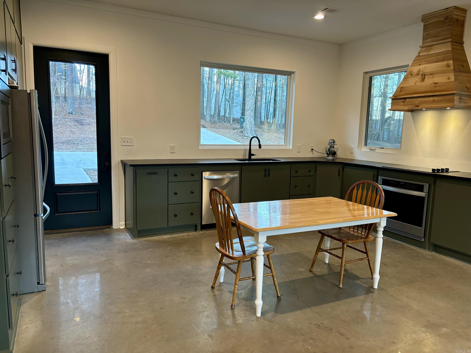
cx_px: 236
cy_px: 176
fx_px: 354
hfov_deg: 67.3
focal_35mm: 26
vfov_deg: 53.1
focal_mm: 5.96
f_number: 1.6
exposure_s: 1/60
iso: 200
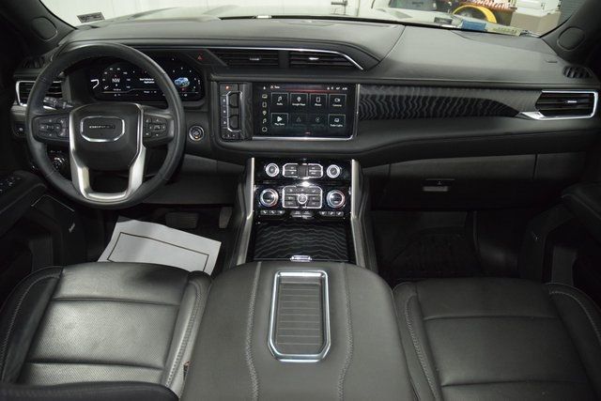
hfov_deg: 67.4
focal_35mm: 27
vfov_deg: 48.0
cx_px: 300
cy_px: 200
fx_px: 451
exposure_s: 1/60
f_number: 3.5
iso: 2800
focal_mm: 18
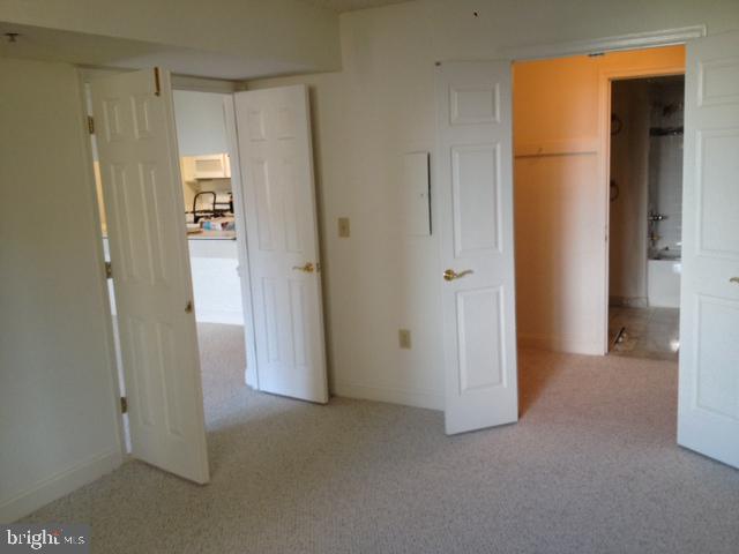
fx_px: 747
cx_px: 370
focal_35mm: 35
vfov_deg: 40.7
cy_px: 277
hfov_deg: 52.6
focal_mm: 4.28
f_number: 2.4
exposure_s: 1/20
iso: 100
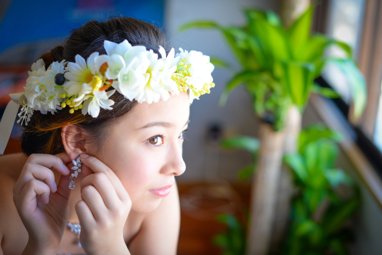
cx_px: 191
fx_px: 531
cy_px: 128
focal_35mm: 50
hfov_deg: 39.6
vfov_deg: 27.0
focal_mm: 50
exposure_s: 1/320
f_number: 2.8
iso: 400
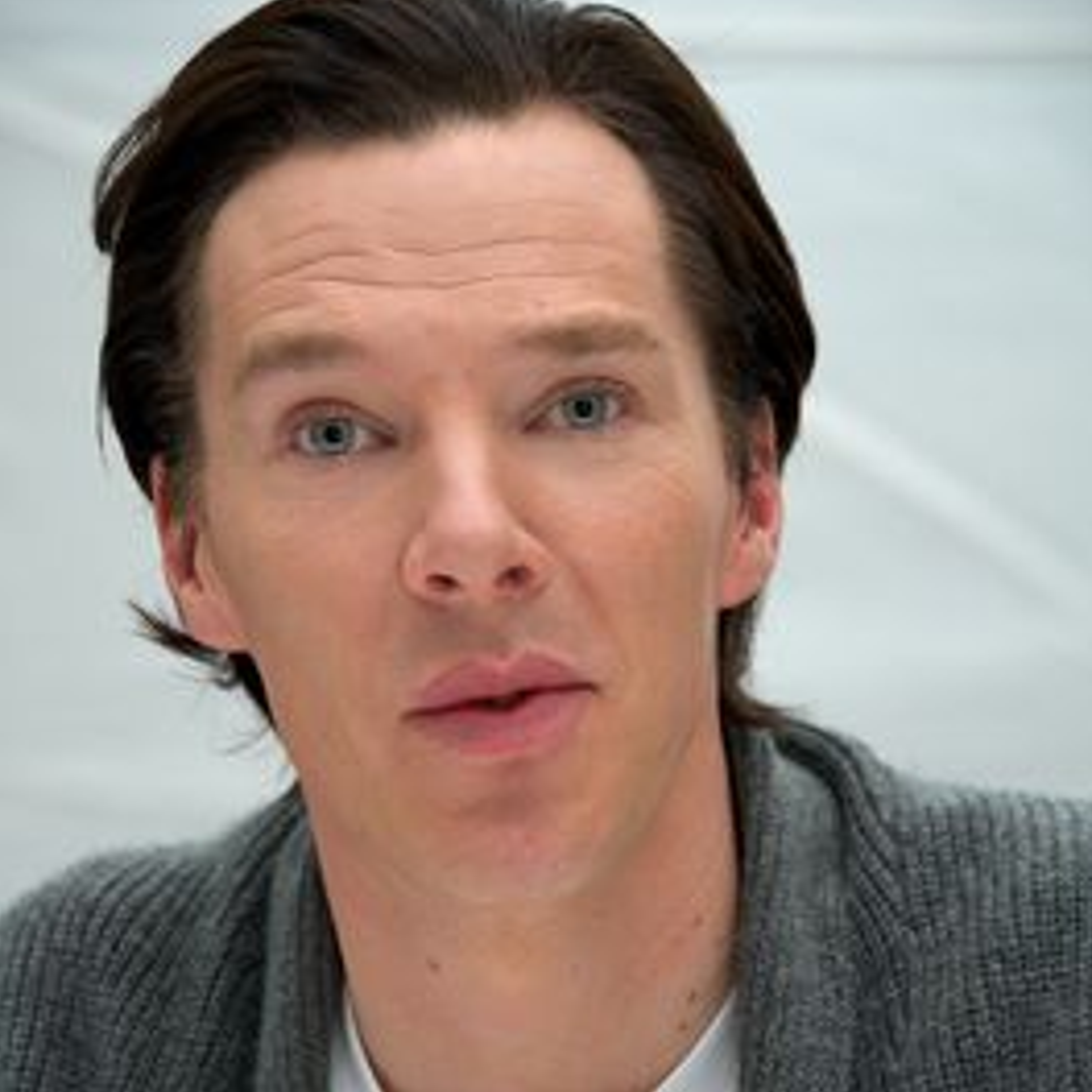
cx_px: 546
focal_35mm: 232
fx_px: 8280
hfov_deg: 7.5
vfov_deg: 7.5
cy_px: 666
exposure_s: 1/60
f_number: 5.6
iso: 640
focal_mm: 180
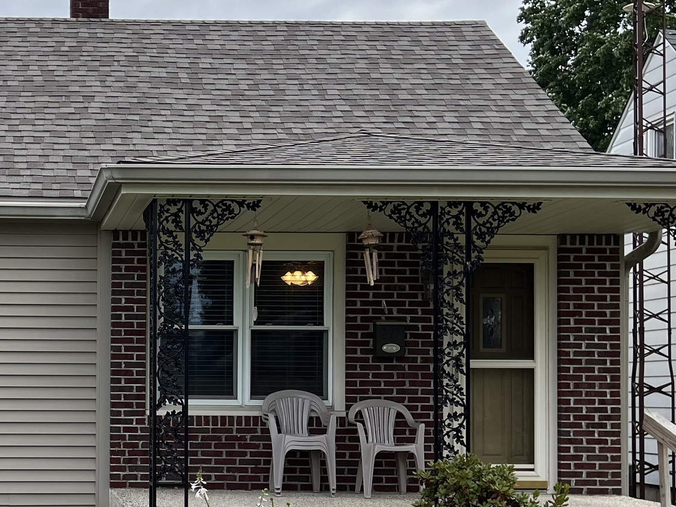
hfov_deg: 26.9
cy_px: 352
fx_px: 1367
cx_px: 82
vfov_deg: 20.9
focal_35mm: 70
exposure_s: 1/2695
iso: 50
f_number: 1.5
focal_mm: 5.7
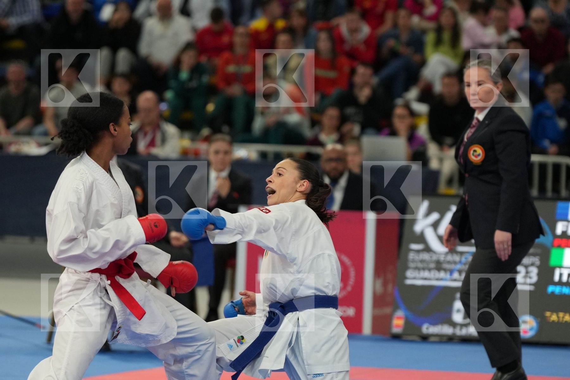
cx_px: 285
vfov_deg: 6.5
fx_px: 3325
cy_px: 190
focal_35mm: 210
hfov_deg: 9.8
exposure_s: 1/1000
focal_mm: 140
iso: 1600
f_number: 2.8
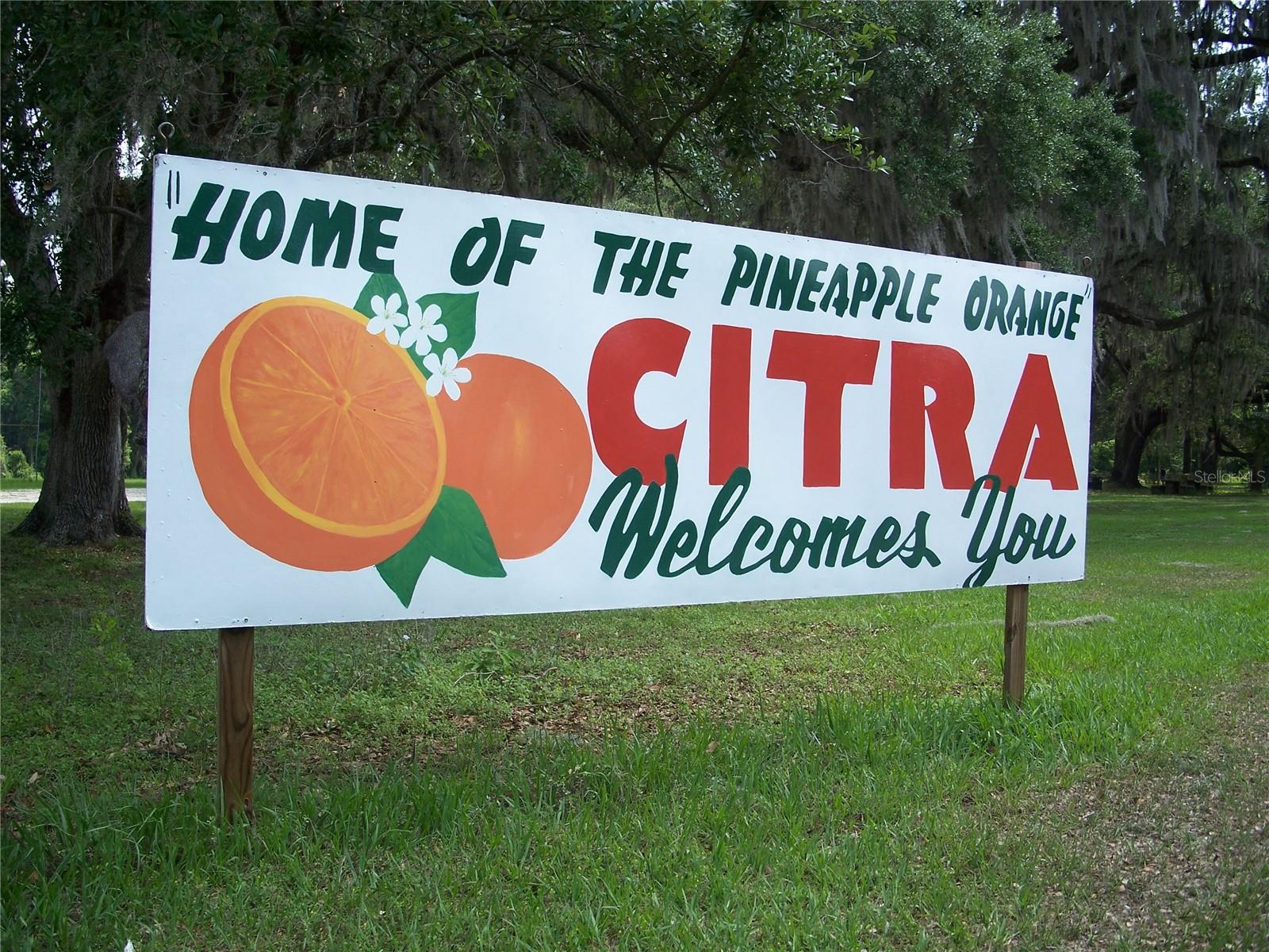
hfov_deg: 50.1
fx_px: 1356
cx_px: 634
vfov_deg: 38.7
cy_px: 476
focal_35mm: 37
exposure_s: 1/320
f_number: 2.8
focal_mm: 7.8
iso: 64
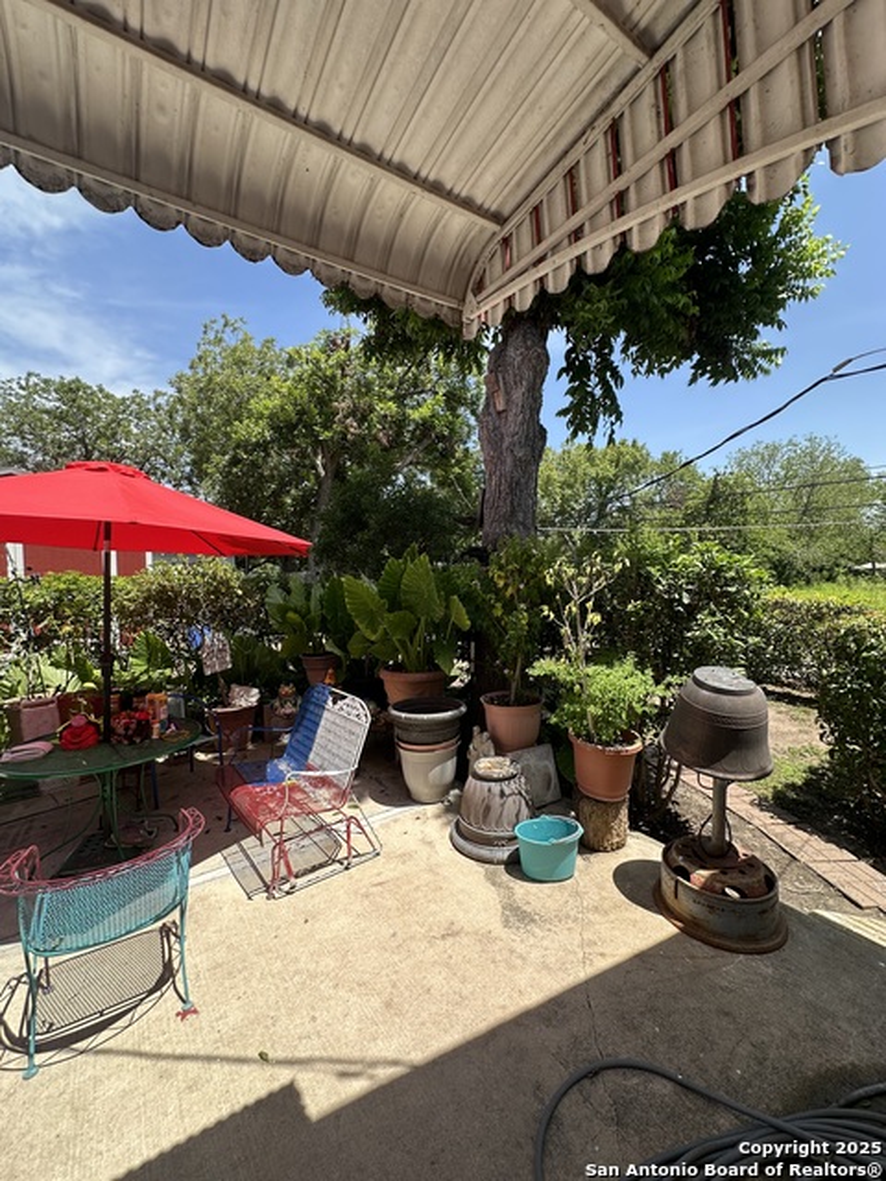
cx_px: 443
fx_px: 478
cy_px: 590
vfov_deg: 102.1
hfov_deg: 85.7
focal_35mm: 14
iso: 40
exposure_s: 1/575
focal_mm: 2.22
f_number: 2.2
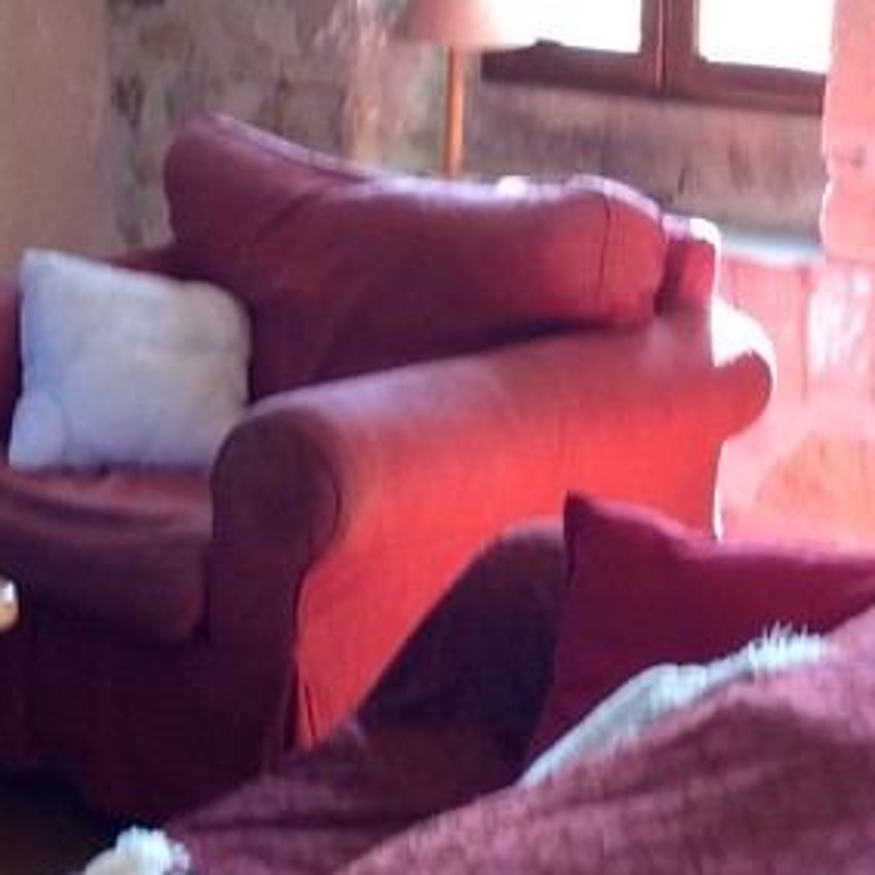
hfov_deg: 16.8
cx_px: 37
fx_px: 2917
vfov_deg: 17.0
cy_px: 239
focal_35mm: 102
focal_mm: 3.3
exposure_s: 1/25
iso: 32
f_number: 2.4
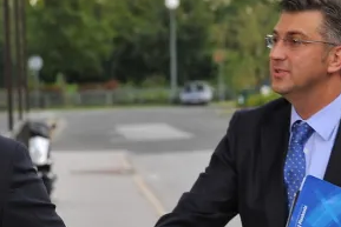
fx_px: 1867
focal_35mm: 197
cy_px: 138
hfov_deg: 10.4
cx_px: 109
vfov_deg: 7.0
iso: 800
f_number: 5.6
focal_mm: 75
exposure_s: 1/320
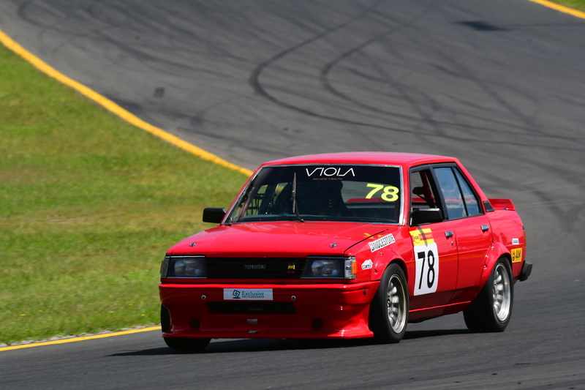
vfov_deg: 1.8
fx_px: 12184
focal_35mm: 750
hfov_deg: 2.8
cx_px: 292
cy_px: 195
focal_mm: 500
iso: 320
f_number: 13
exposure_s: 1/500
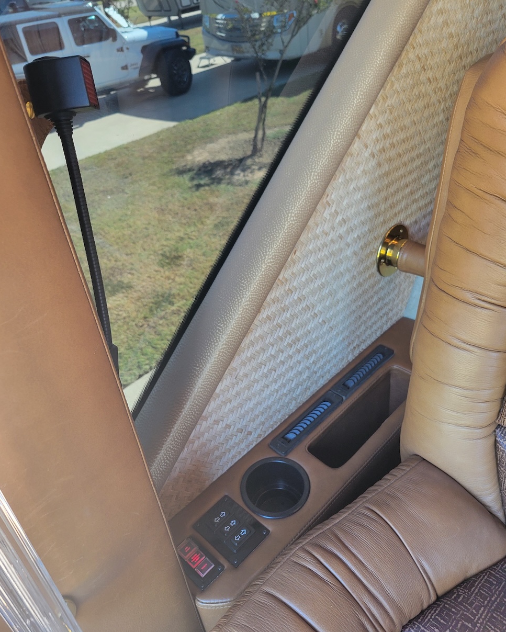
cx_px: 250
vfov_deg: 62.1
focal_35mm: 28
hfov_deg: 51.5
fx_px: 524
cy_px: 290
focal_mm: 5.4
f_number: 1.8
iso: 160
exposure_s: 1/60
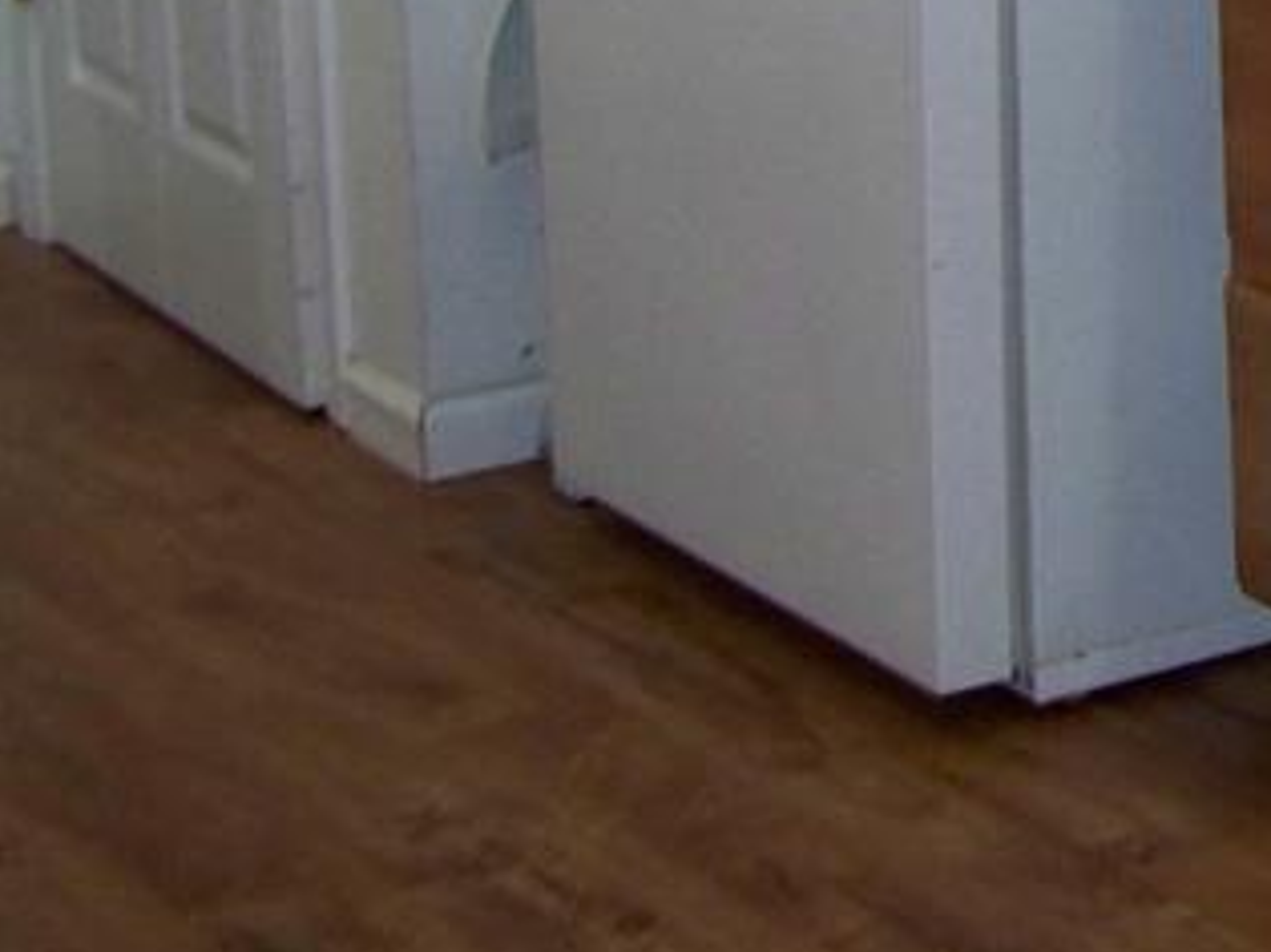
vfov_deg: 12.2
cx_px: 1804
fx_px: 4294
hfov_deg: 15.7
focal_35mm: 117
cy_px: -375
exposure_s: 1/30
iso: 200
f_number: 2.8
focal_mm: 5.85
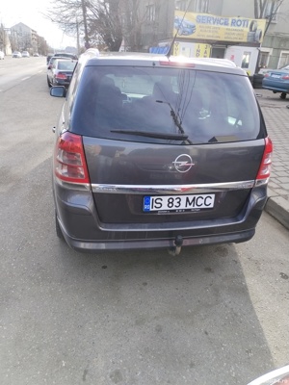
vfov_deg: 61.7
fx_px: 323
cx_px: 144
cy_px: 192
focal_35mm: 29
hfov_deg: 48.2
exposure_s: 1/365
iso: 100
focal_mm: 4.75
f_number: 1.8
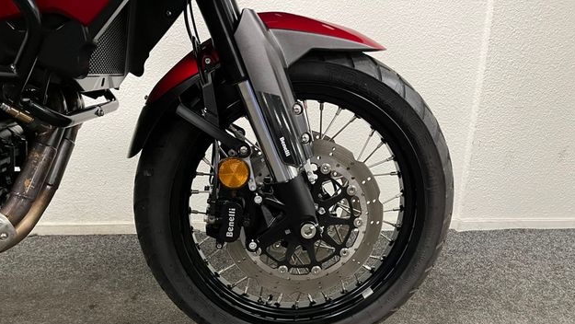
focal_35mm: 29
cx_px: 285
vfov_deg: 39.7
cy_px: 220
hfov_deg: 66.0
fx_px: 442
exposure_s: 1/50
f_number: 1.6
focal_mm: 5.1
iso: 250
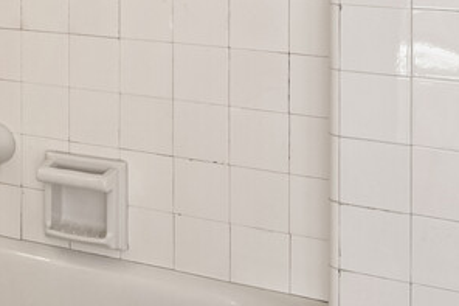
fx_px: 905
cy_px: -123
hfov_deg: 27.3
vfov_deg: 17.6
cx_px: 29
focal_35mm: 71
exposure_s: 1/6
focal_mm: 14
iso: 400
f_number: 9
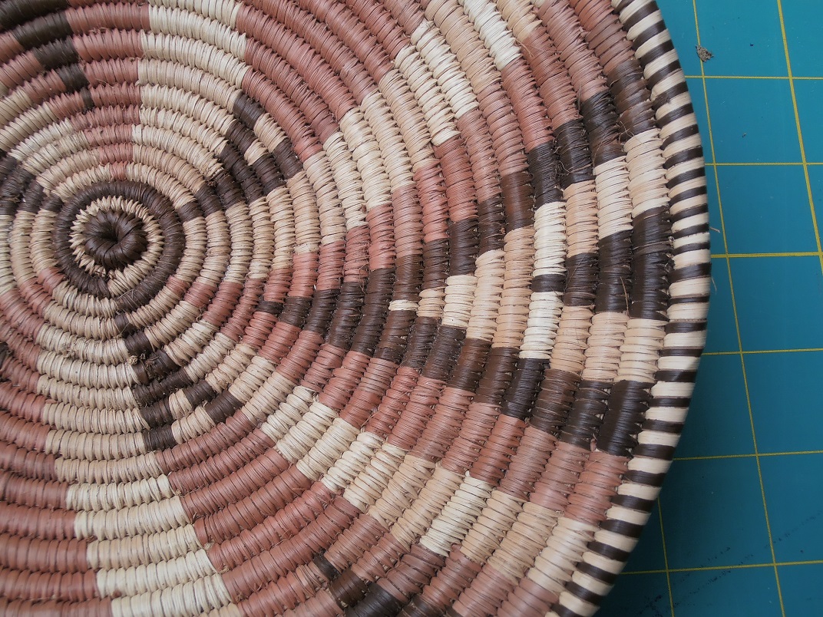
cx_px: 412
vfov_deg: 42.9
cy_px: 308
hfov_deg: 55.4
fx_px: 785
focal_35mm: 33
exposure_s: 1/125
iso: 80
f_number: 3.6
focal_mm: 5.93
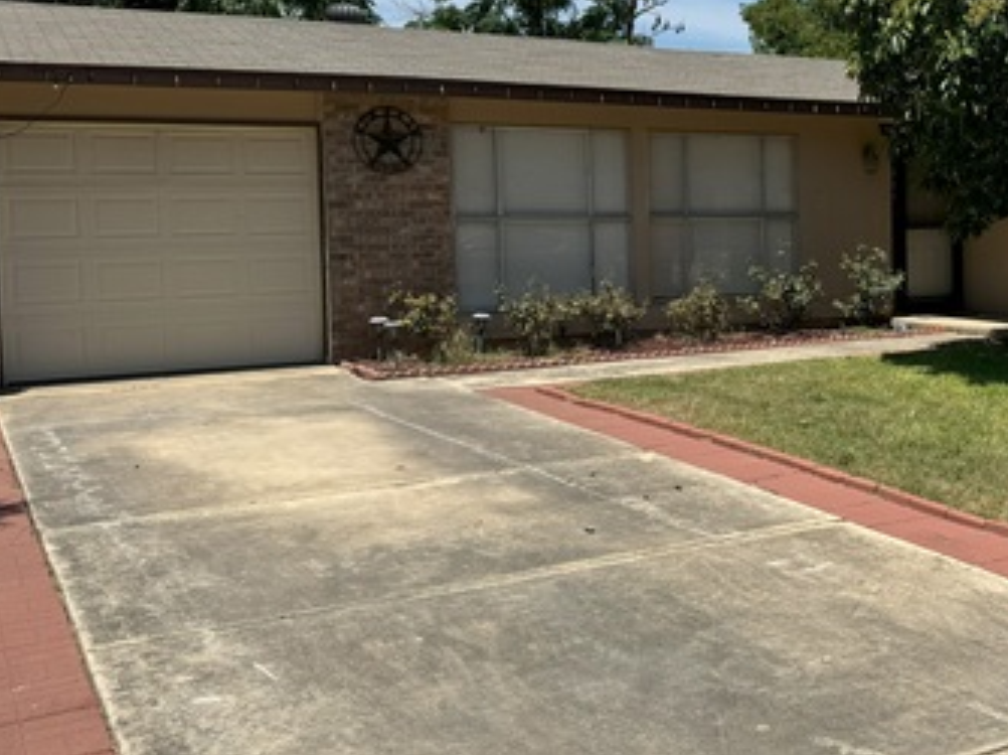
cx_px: 896
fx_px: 1339
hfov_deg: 38.6
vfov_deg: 31.3
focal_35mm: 46
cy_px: 284
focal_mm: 6.76
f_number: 1.78
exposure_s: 1/5814
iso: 80
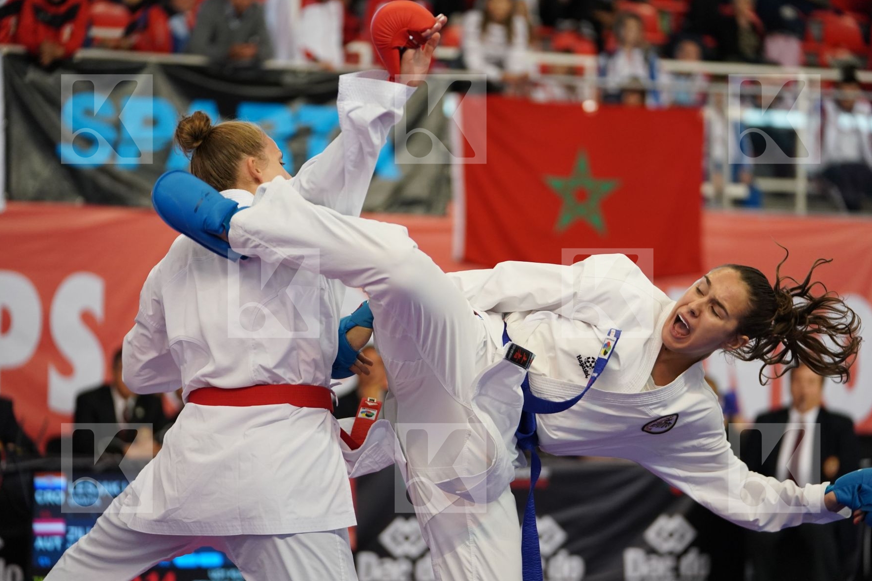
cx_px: 441
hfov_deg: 16.5
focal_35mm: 124
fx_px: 3004
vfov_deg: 11.1
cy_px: 293
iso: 2500
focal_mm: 122
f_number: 2.8
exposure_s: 1/1000
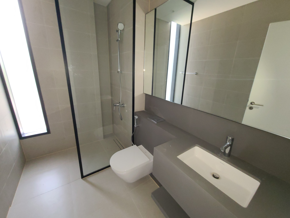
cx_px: 145
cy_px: 109
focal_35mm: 13
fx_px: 109
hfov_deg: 106.2
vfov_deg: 89.9
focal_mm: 2.2
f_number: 2.2
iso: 320
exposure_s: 1/40
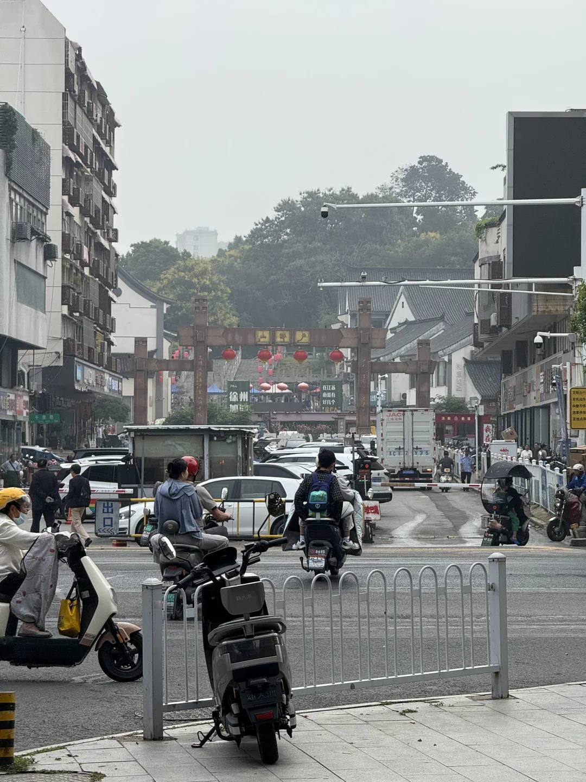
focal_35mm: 120
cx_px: 293
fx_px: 2709
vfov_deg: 16.4
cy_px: 391
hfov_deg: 12.3
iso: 50
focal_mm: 15.66
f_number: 2.8
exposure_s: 1/1148
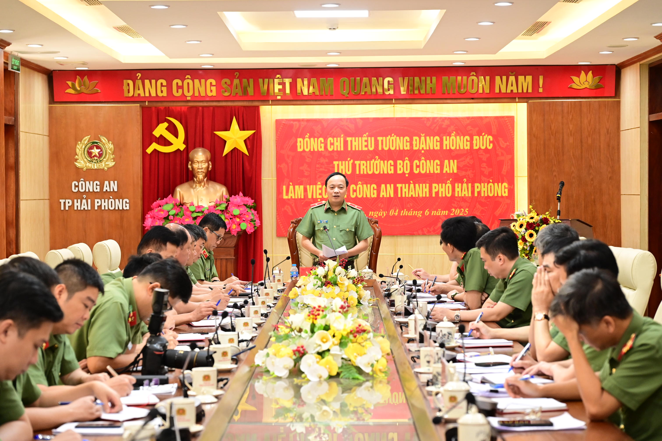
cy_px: 220
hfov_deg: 24.5
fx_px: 1526
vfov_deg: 16.5
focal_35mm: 83
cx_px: 331
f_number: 5
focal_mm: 83
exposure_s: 1/100
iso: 3200
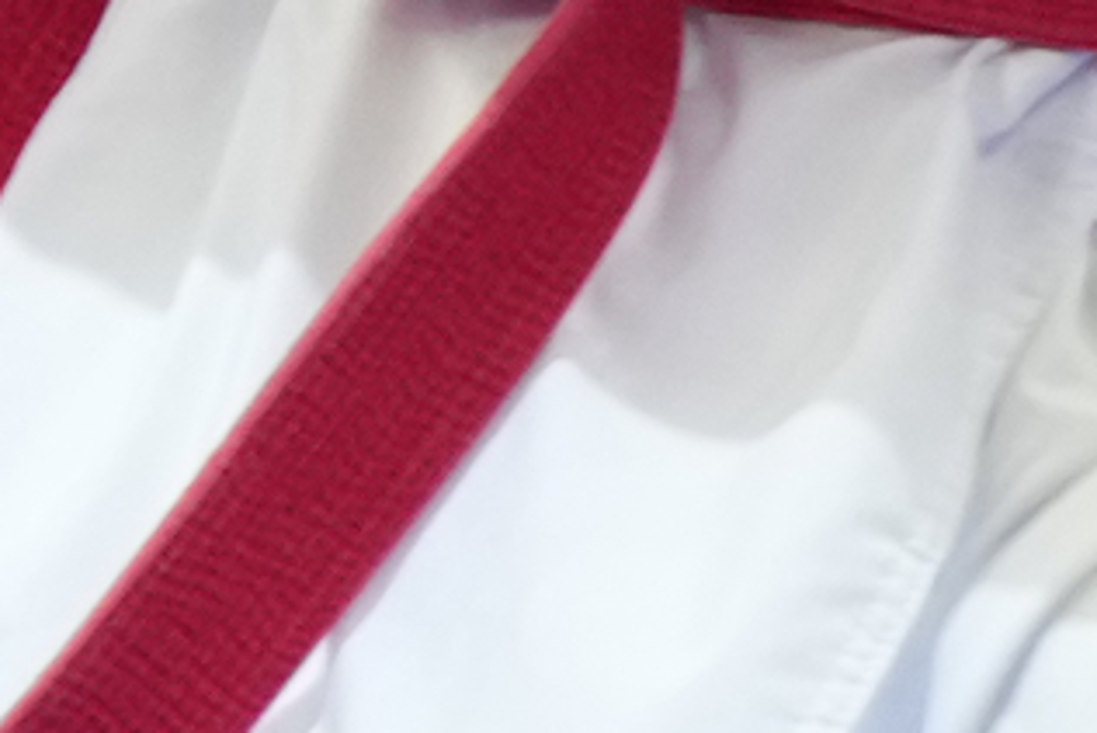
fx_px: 50666
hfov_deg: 1.2
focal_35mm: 1662
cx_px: -611
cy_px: -1963
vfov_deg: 0.8
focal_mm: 140
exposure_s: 1/1000
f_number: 2.8
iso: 2000
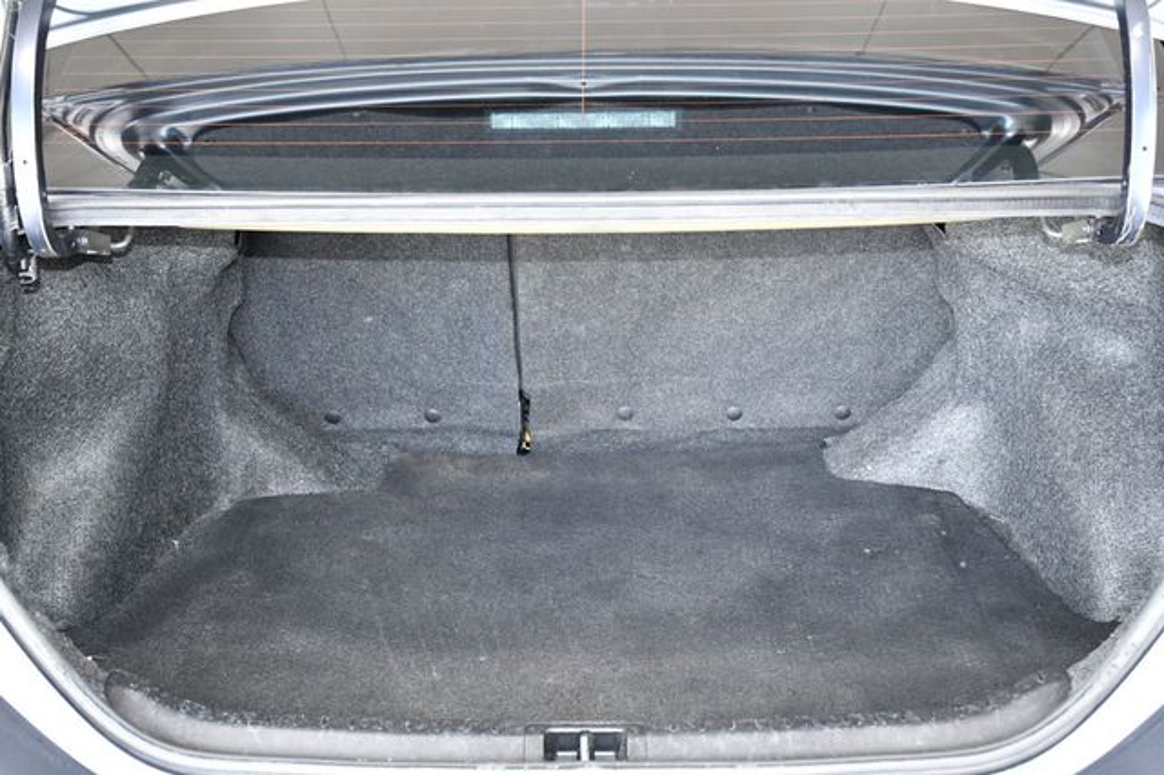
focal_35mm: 51
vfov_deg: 26.5
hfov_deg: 38.9
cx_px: 582
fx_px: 1648
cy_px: 388
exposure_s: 1/160
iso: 2500
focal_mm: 34
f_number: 6.3
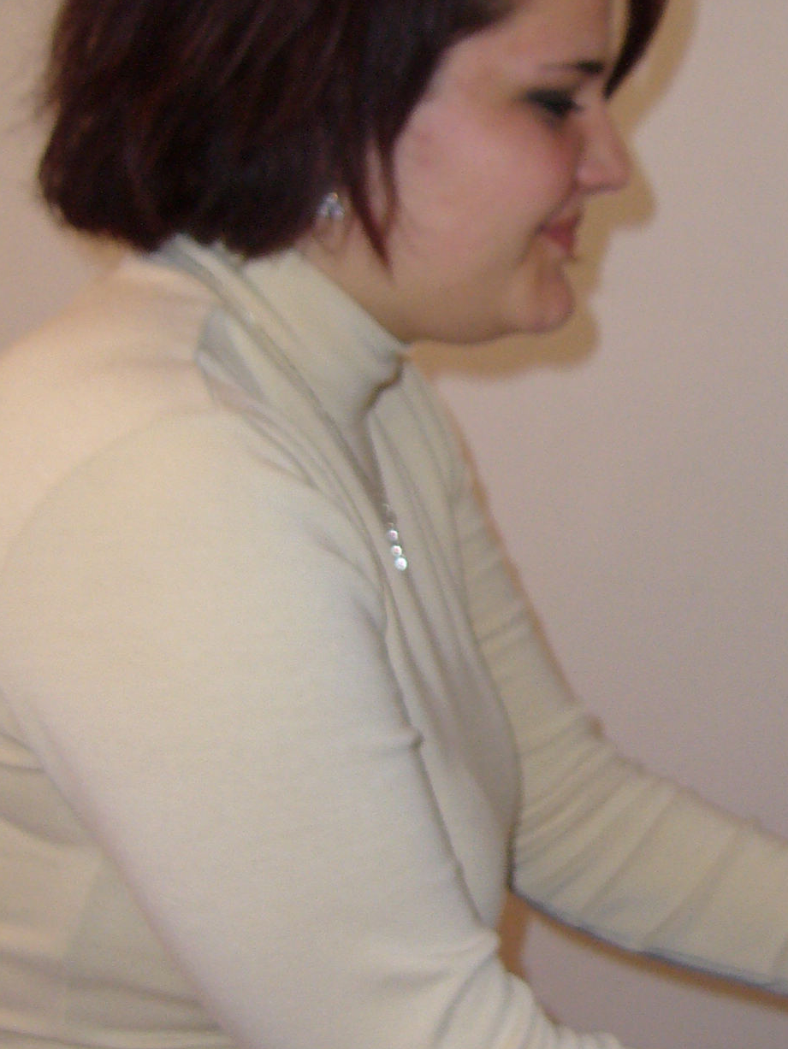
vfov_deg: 26.7
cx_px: 694
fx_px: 2215
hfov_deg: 19.8
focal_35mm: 73
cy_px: 469
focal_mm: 5.8
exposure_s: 1/30
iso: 100
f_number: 2.8
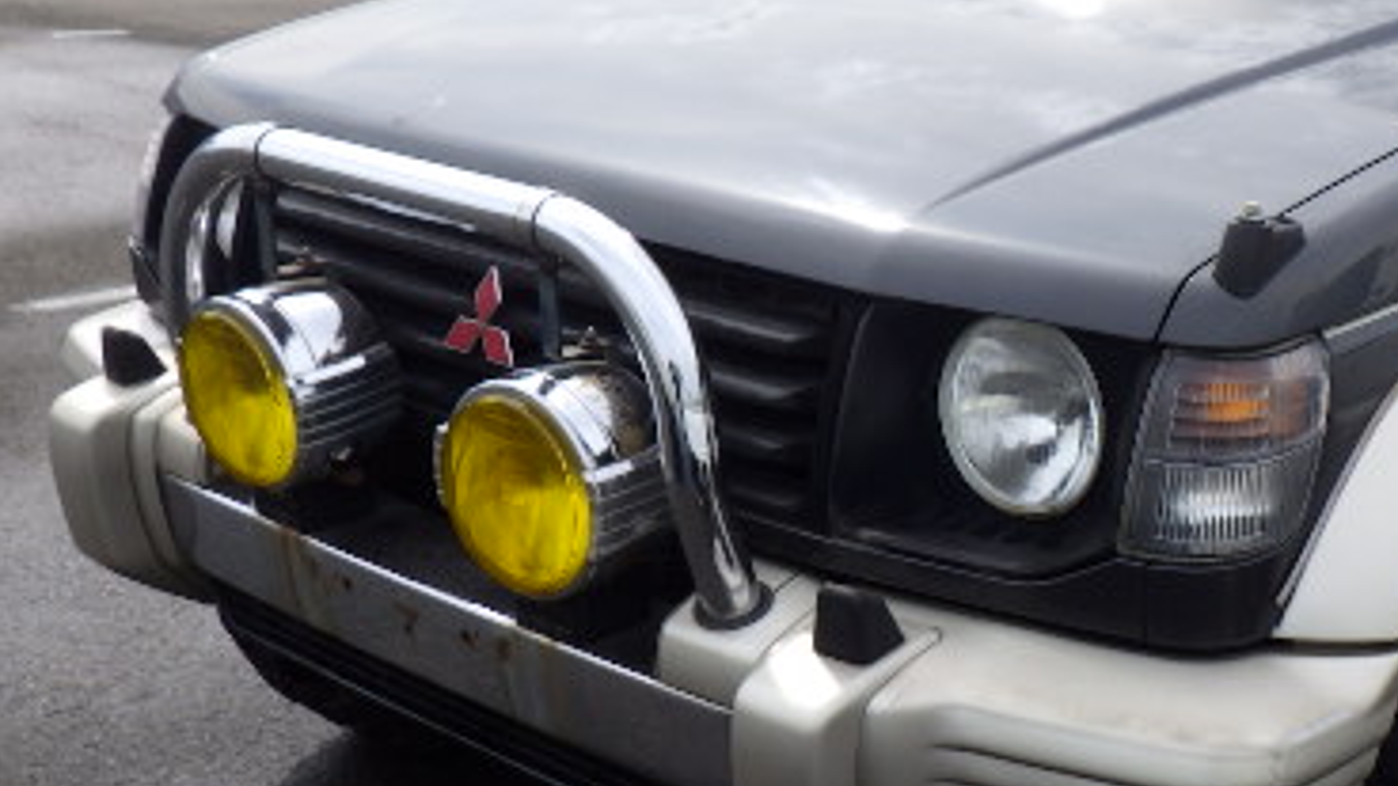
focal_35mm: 53
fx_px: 1965
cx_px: 1086
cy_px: 323
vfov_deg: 22.6
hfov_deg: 38.0
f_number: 4.2
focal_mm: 5
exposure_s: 1/1000
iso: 125
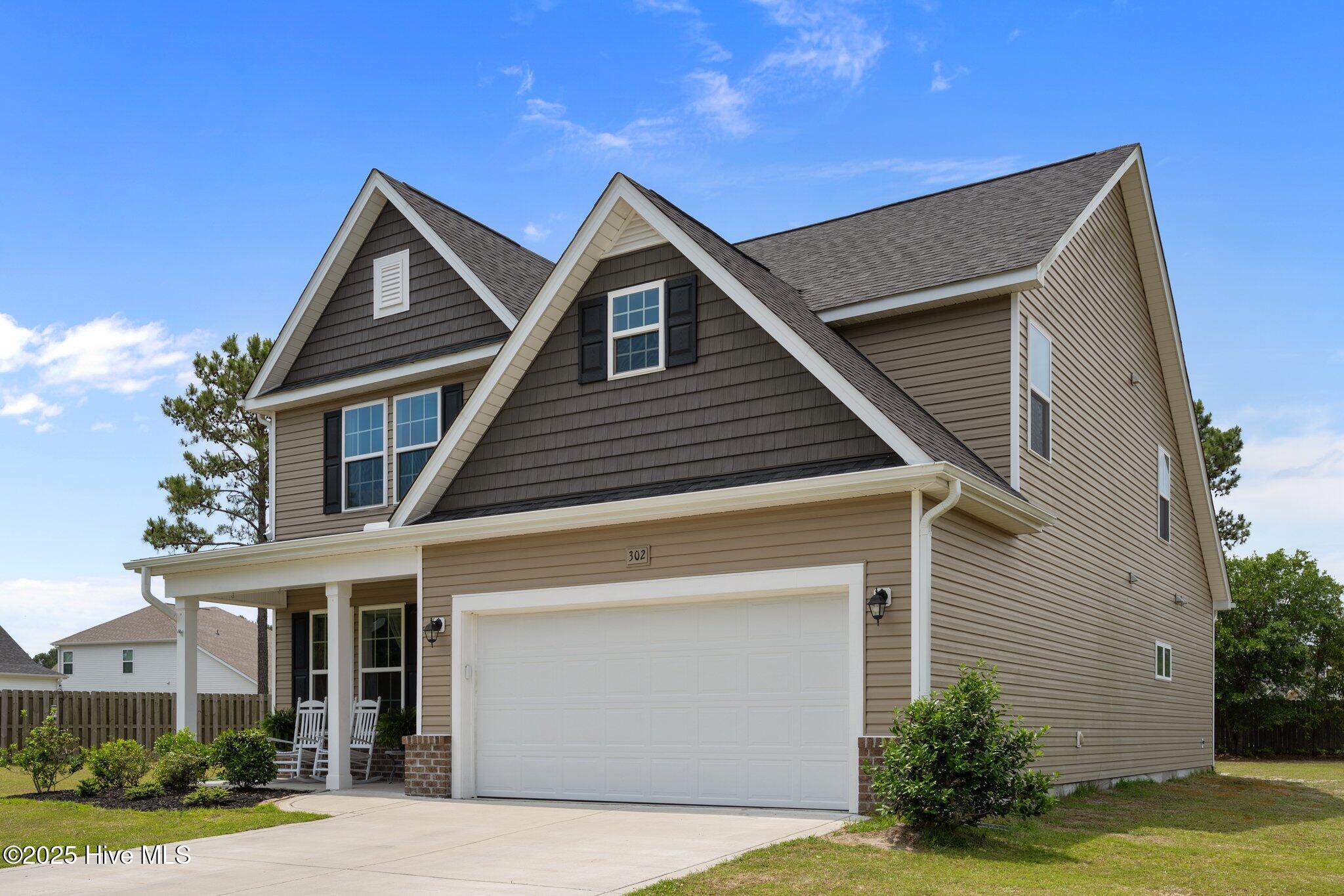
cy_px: 448
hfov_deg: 61.9
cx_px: 672
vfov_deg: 43.6
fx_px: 1120
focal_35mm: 30
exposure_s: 1/320
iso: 64
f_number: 7.1
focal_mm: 30
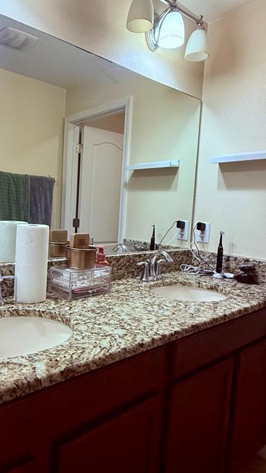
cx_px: 66
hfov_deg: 44.5
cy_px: 228
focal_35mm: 25
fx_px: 313
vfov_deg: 74.0
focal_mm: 2.22
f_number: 2.2
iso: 250
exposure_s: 1/60
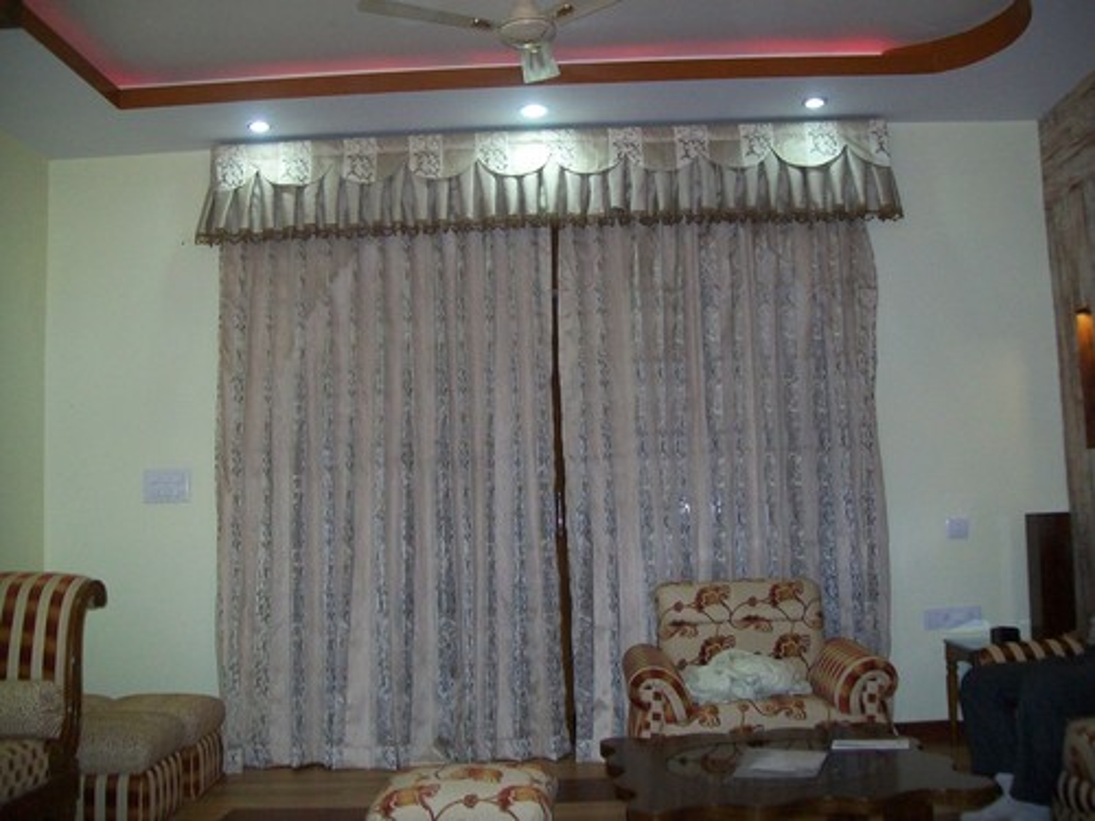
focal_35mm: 34
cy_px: 410
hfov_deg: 54.0
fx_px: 1076
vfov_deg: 41.8
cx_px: 548
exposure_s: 1/60
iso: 160
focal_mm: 6.1
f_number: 2.7
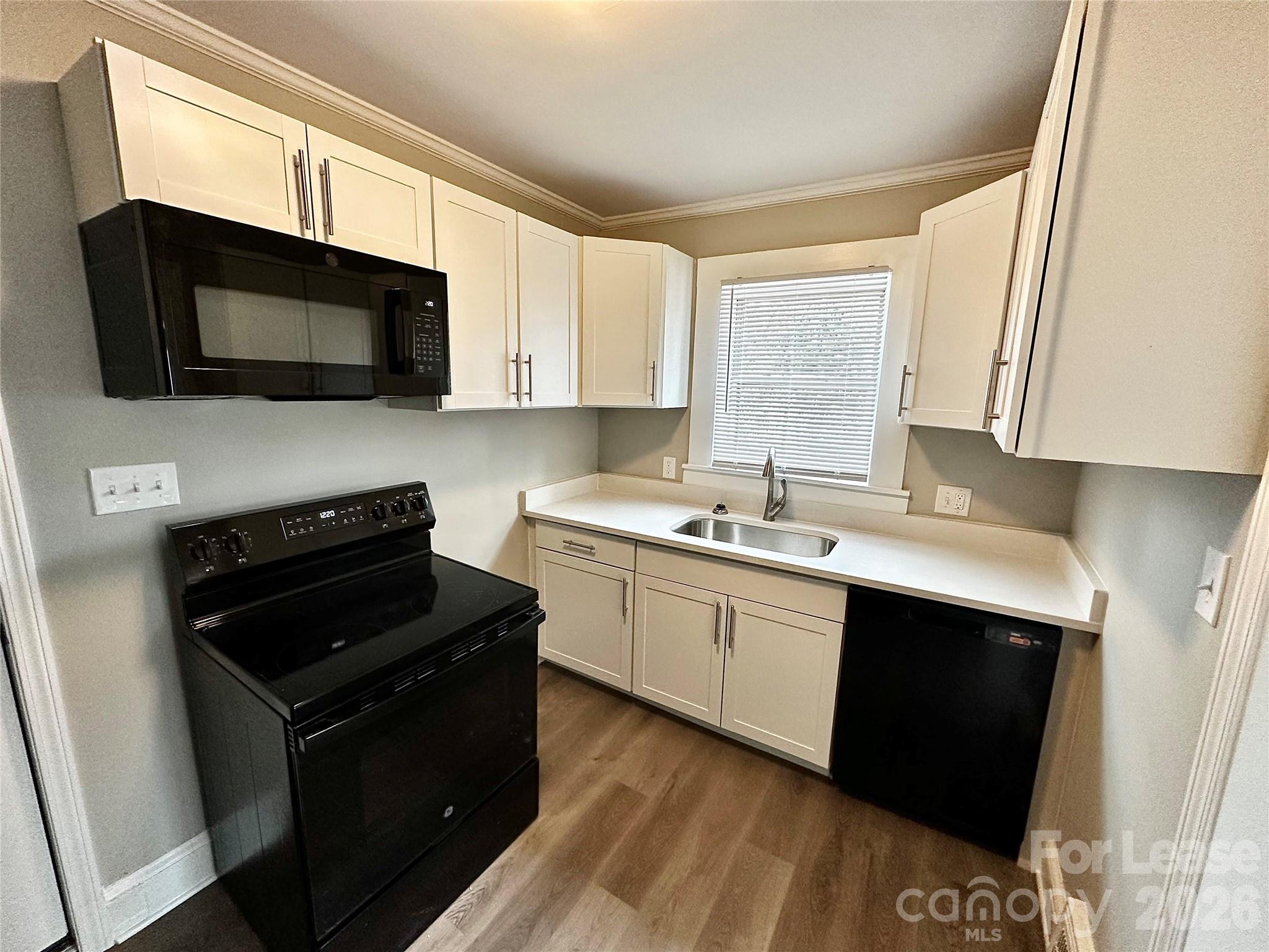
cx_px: 634
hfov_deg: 102.1
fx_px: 513
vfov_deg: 85.7
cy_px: 476
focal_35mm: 14
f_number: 2.2
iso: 250
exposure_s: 1/118
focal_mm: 2.22
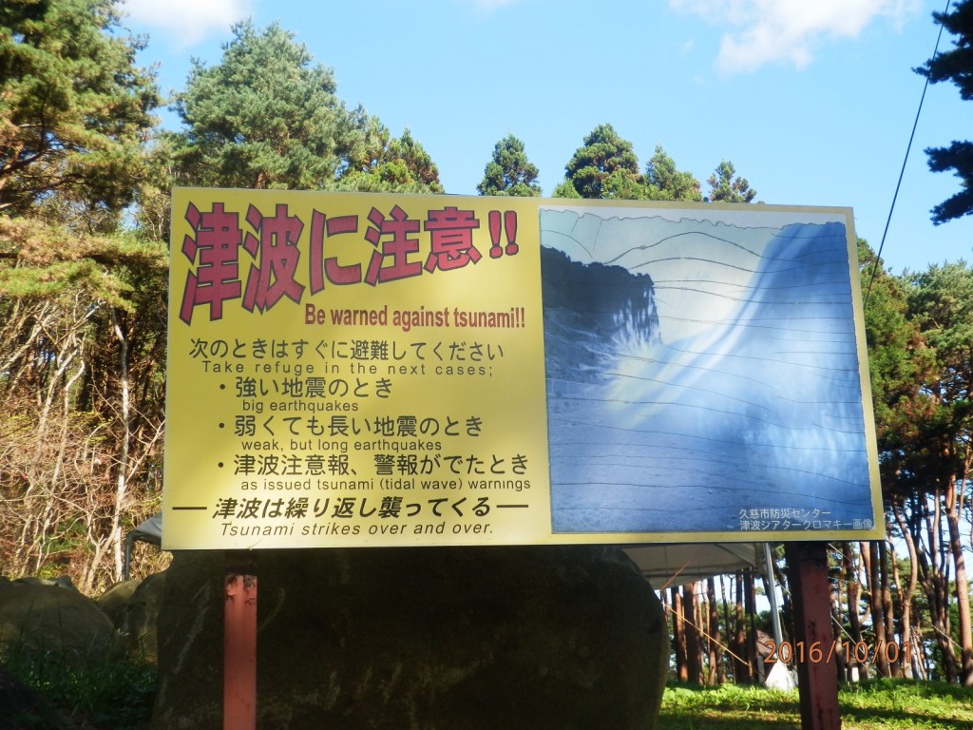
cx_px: 486
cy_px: 365
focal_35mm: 51
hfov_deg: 37.5
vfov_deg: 28.6
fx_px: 1434
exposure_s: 1/200
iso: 80
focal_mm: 9.1
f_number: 4.4
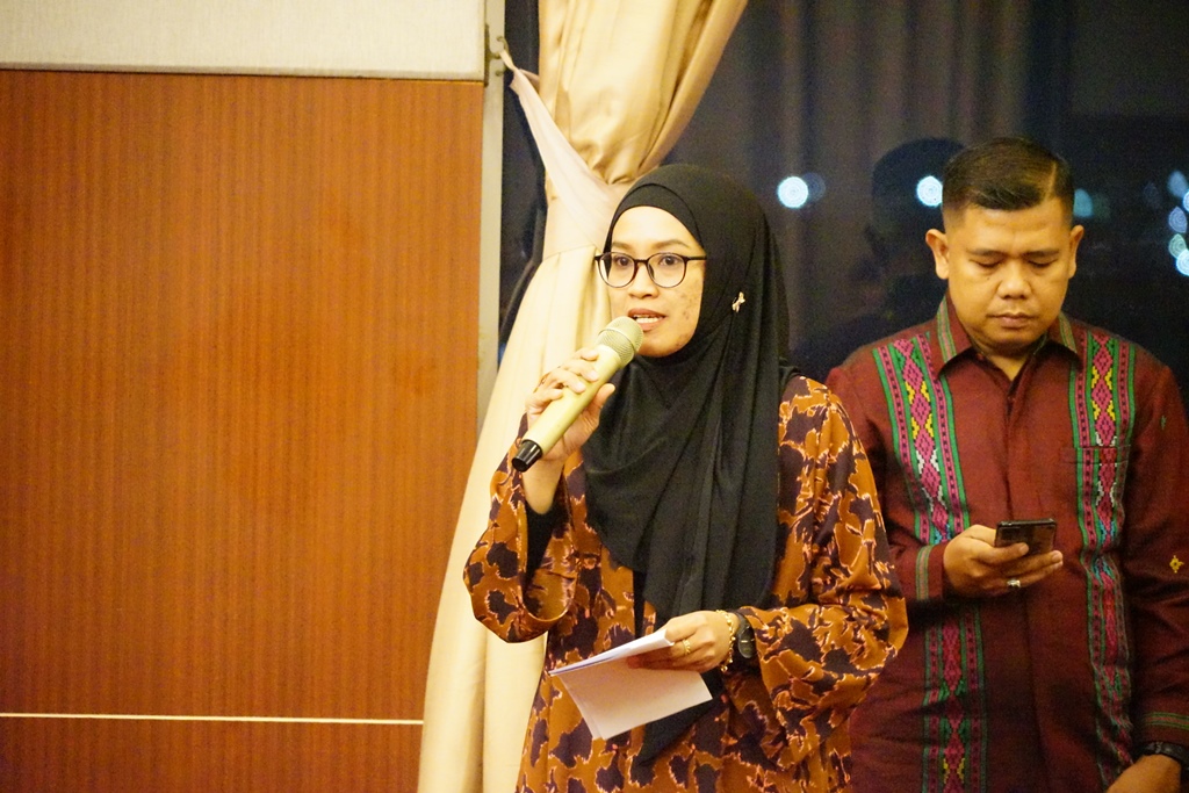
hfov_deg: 8.6
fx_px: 7927
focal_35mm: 240
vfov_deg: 5.7
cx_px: 594
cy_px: 396
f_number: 6.3
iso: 25600
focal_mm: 240
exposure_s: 1/30
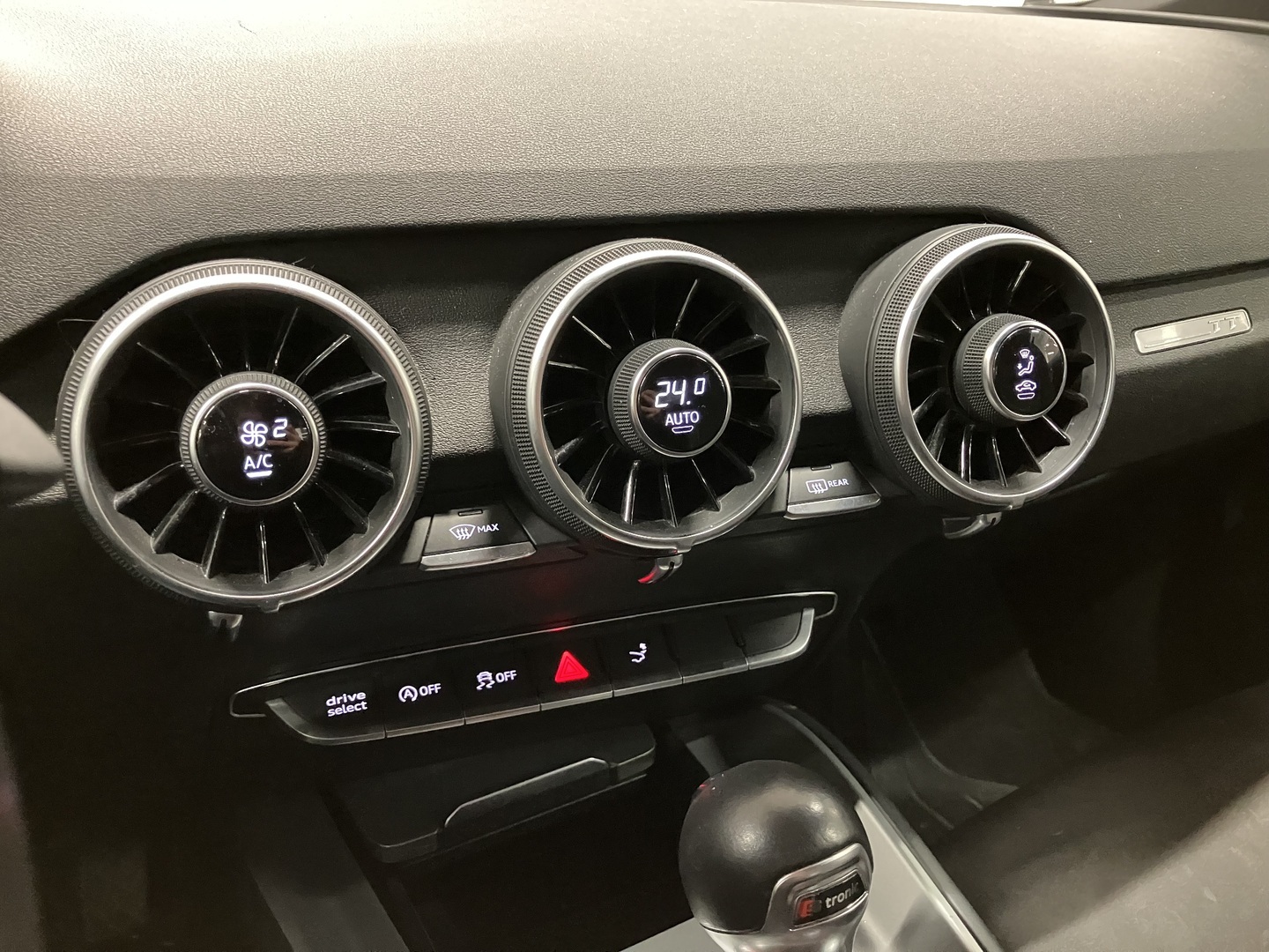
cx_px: 634
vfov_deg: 49.7
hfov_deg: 63.4
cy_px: 476
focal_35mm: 28
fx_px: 1026
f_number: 1.8
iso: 640
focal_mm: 3.99
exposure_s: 1/30
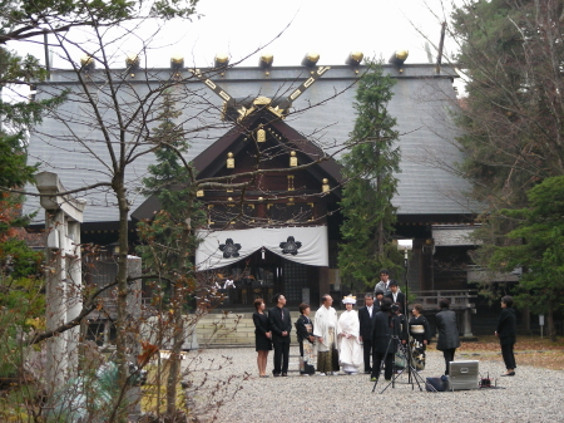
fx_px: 1612
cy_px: 212
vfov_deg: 14.9
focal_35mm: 99
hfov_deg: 19.8
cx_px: 282
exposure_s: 1/63.1
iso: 96
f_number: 3.5
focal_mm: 16.5
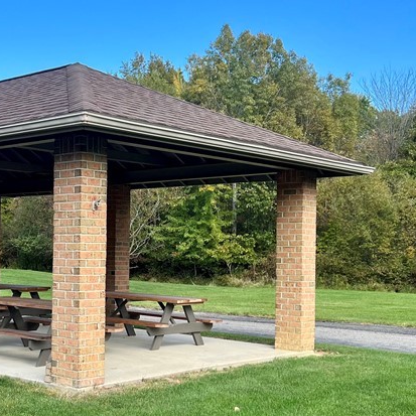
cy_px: 242
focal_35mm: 57
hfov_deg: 28.8
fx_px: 775
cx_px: 39
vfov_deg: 30.0
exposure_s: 1/2083
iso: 50
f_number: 1.5
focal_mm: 5.7
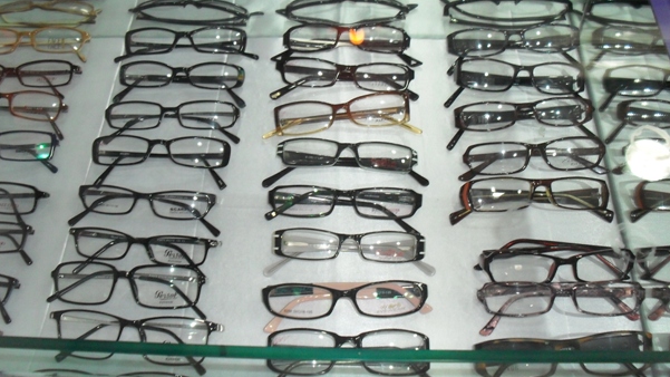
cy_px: 163
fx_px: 764
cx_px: 330
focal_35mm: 43
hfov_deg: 47.4
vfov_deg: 27.7
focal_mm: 6.3
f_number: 2.8
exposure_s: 1/45
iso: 160
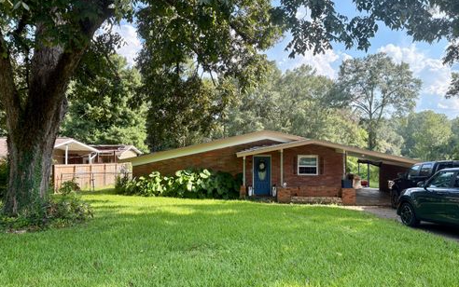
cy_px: 139
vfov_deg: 44.6
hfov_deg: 66.4
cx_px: 231
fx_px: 350
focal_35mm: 28
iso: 64
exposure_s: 1/810
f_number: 1.6
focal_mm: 5.96
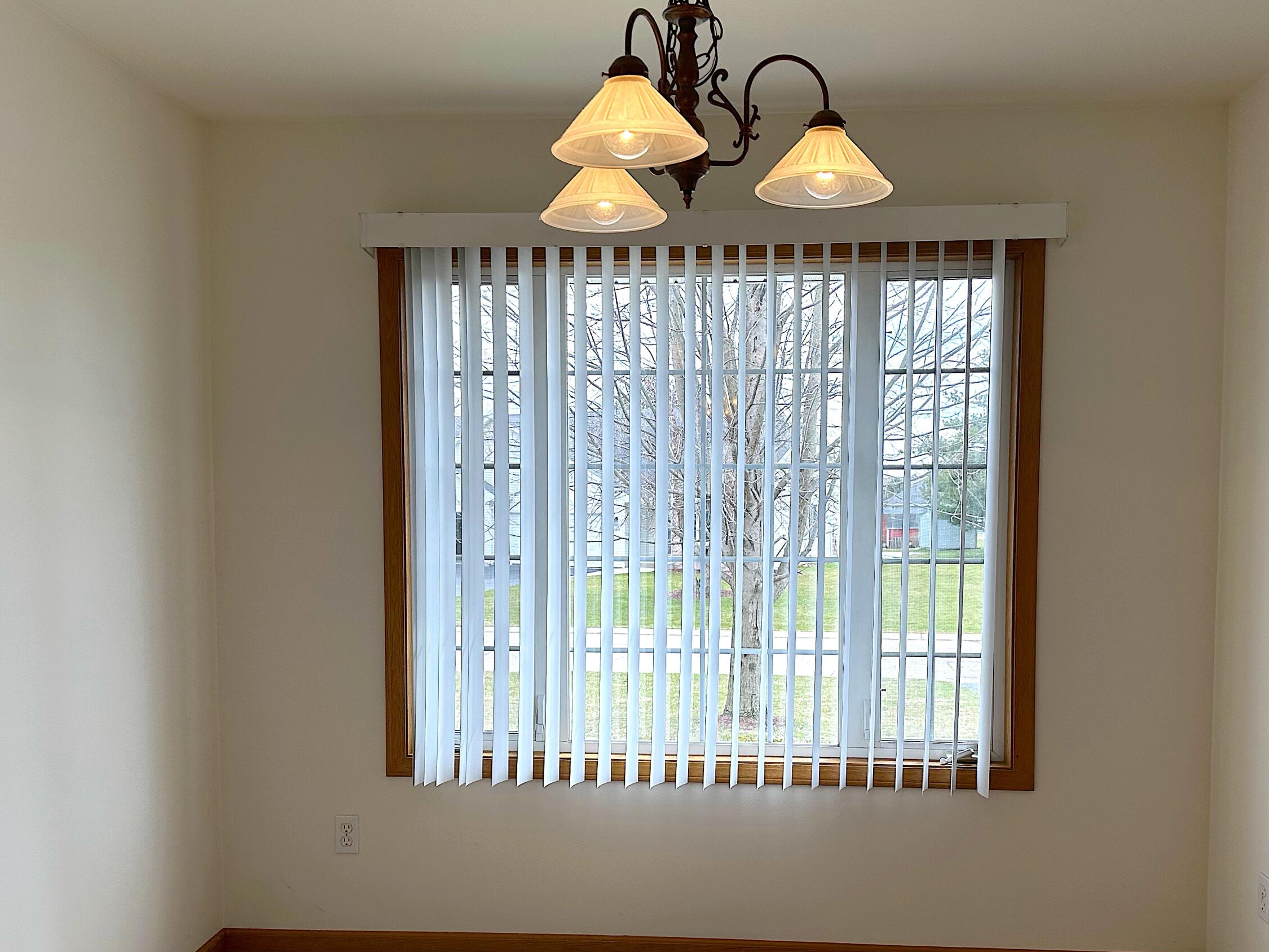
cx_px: 647
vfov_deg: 44.0
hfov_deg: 56.8
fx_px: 1173
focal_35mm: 32
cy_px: 568
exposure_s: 1/577
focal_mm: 6.86
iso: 80
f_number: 1.78
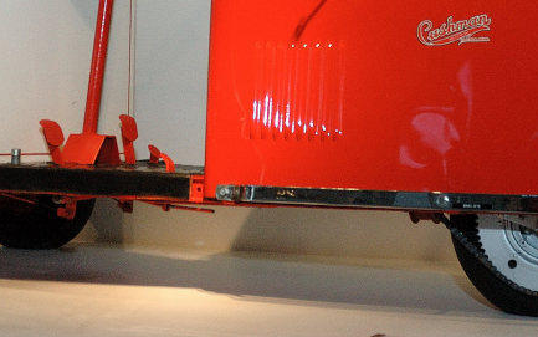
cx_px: 227
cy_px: 55
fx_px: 953
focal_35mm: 65
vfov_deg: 19.8
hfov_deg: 31.5
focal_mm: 18
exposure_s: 1/160
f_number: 5.6
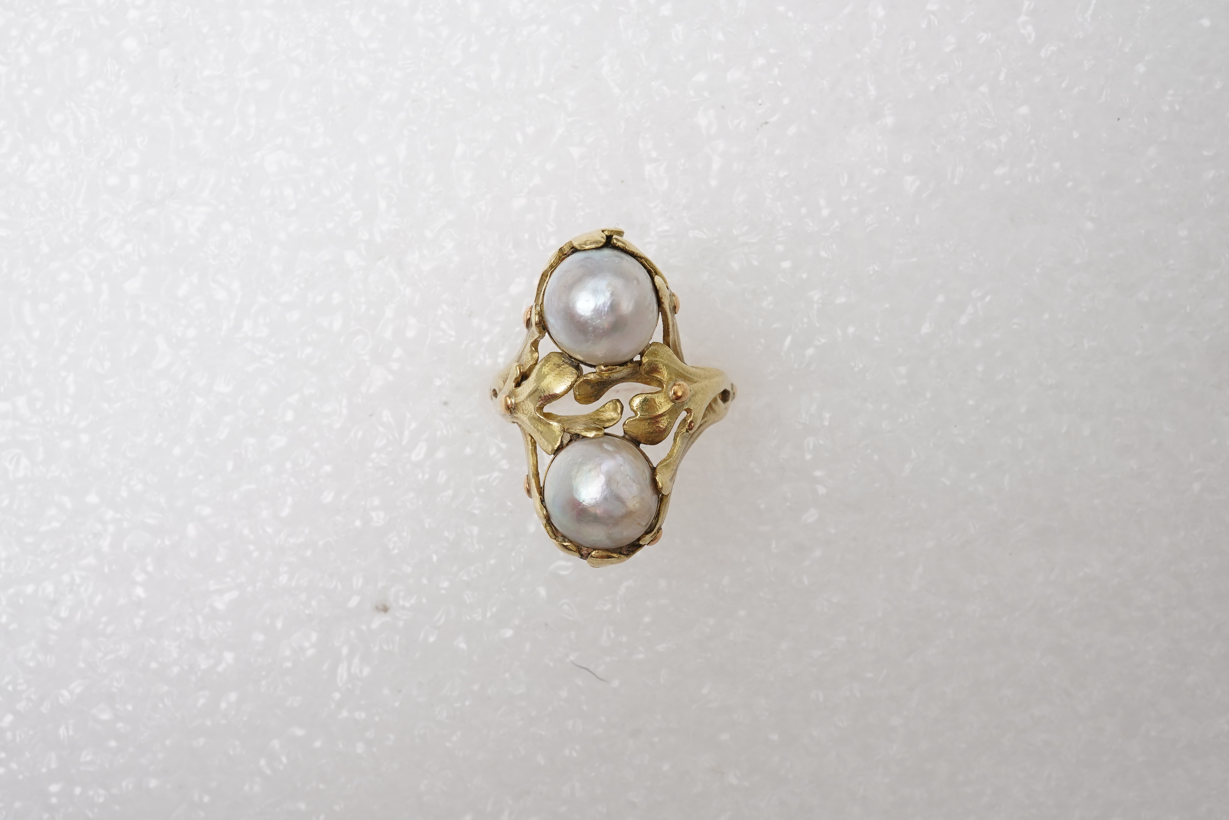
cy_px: 410
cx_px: 614
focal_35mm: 45
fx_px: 1536
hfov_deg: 43.6
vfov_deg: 29.9
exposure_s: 1/125
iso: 500
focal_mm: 30
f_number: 20
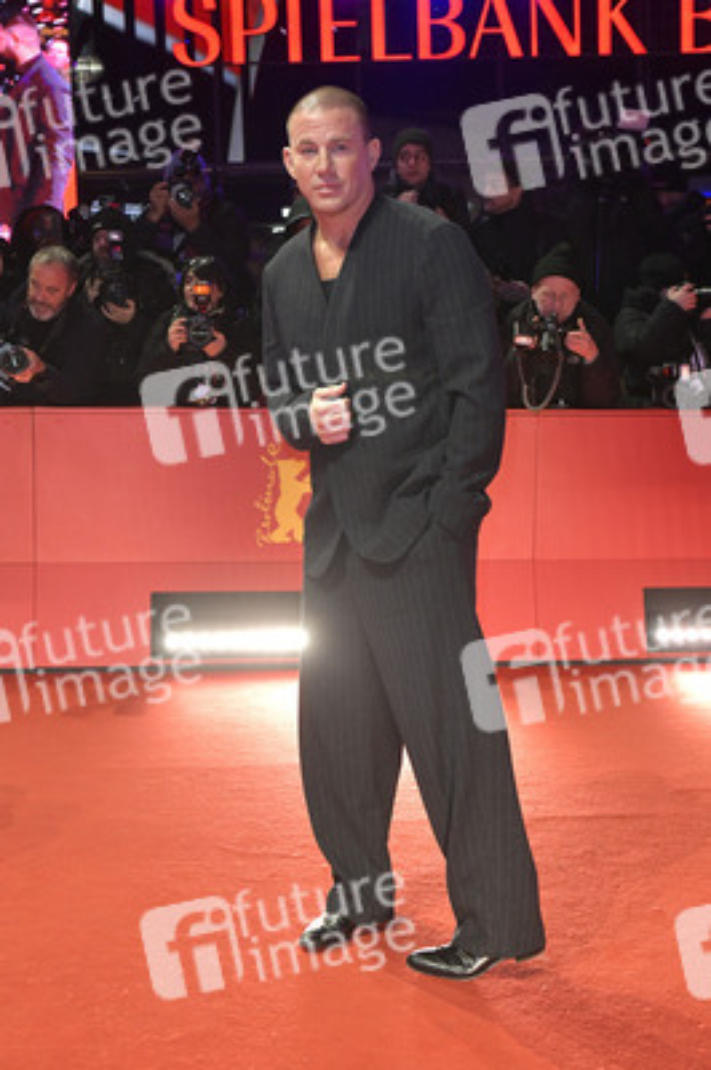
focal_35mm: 44
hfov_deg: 30.5
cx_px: 356
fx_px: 1306
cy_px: 535
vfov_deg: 44.5
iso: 2000
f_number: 6.3
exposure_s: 1/250
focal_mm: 44
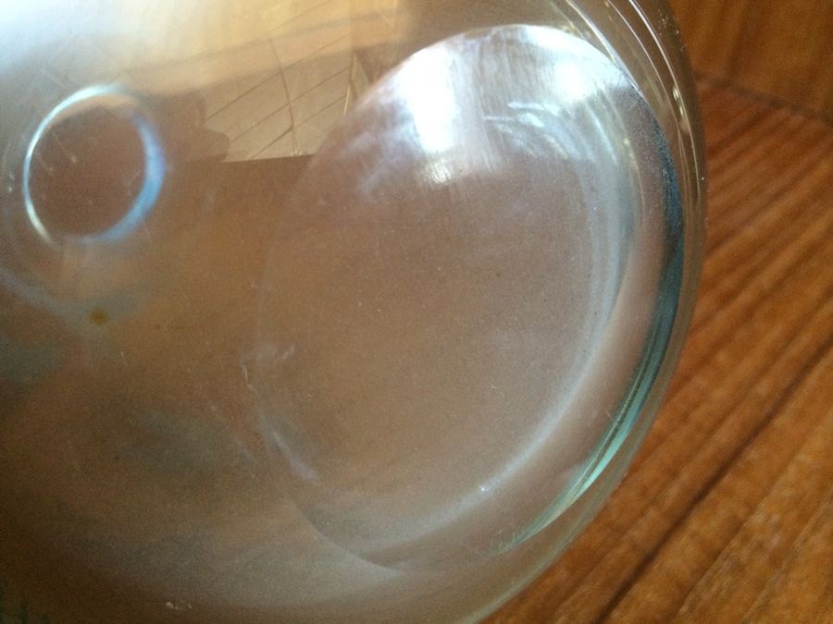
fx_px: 722
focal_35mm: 30
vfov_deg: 46.8
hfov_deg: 60.0
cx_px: 416
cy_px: 312
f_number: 2.2
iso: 320
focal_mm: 4.12
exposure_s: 1/15
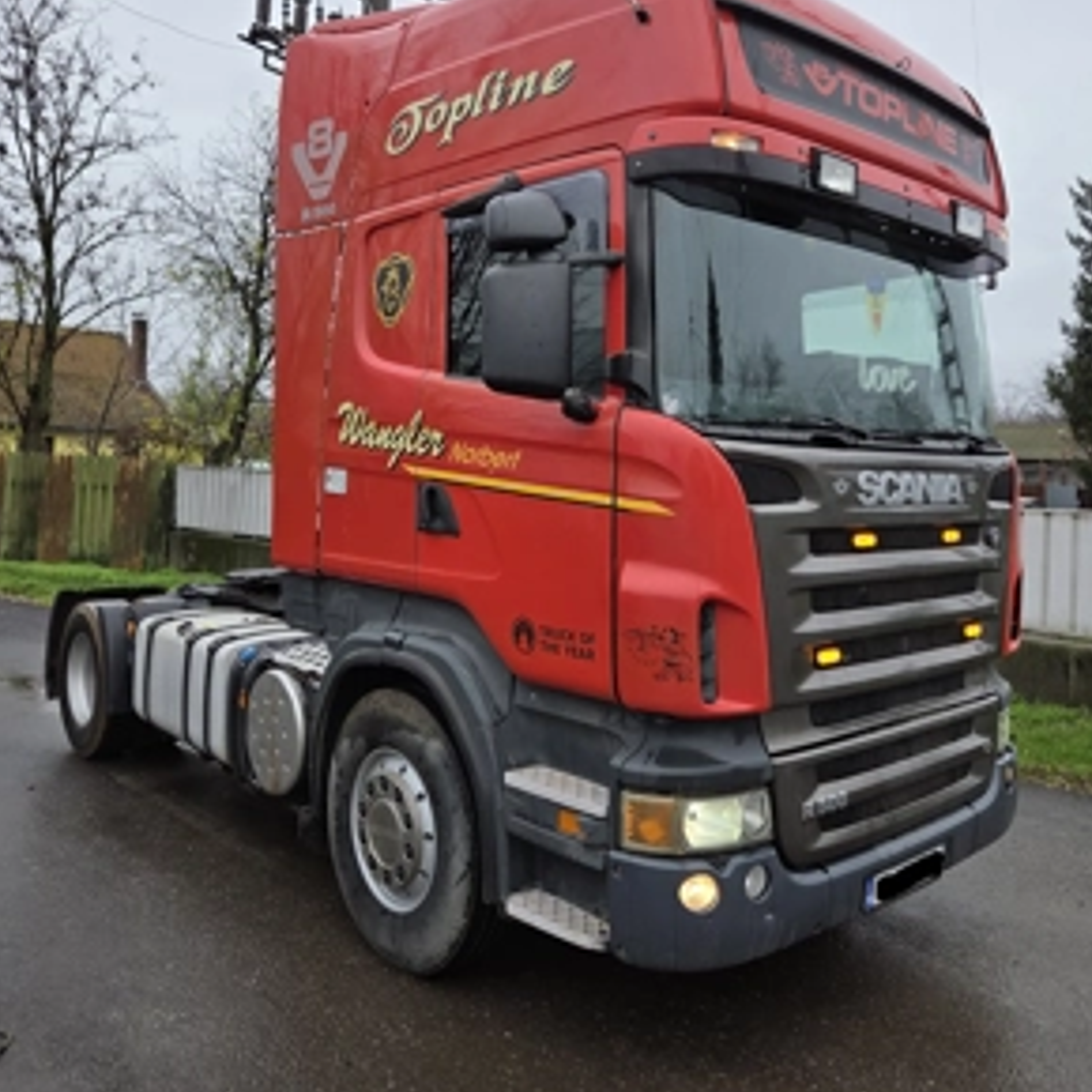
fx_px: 999
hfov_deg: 57.3
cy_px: 448
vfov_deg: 56.9
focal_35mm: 28
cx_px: 557
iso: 80
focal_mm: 5.4
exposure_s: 1/714
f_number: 1.8
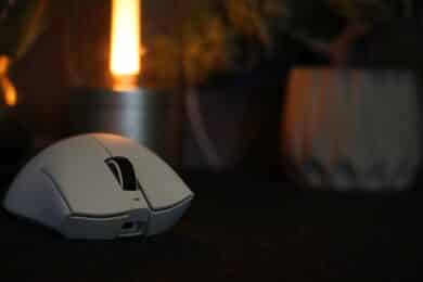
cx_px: 212
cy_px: 141
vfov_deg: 15.9
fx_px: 1010
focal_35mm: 86
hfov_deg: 23.6
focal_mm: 86
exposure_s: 1/100
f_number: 5
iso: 1000
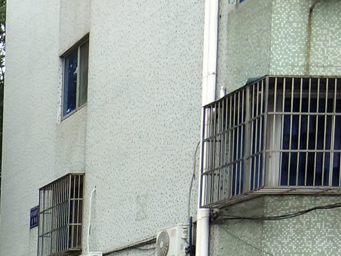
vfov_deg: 10.4
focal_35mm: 131
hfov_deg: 13.4
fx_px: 1290
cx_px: -291
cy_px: 506
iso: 50
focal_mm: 3.69
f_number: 2.2
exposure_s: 1/153
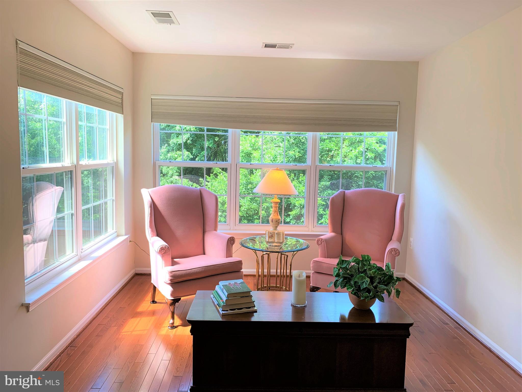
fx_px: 392
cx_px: 261
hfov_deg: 67.3
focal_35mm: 26
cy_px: 196
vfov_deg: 53.1
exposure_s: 1/120
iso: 50
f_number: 1.8
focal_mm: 4.25
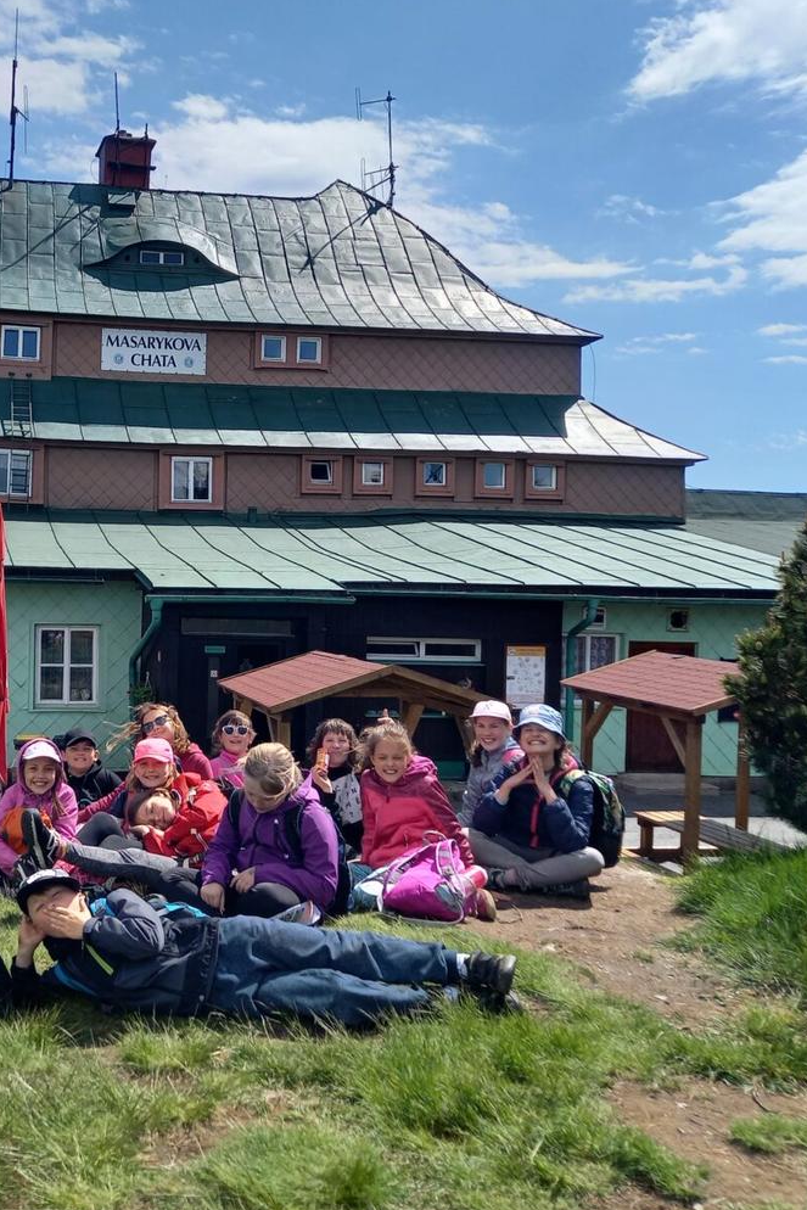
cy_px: 607
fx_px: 1176
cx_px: 127
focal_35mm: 35
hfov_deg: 36.2
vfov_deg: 54.4
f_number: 1.8
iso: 50
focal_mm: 4.65
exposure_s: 1/920
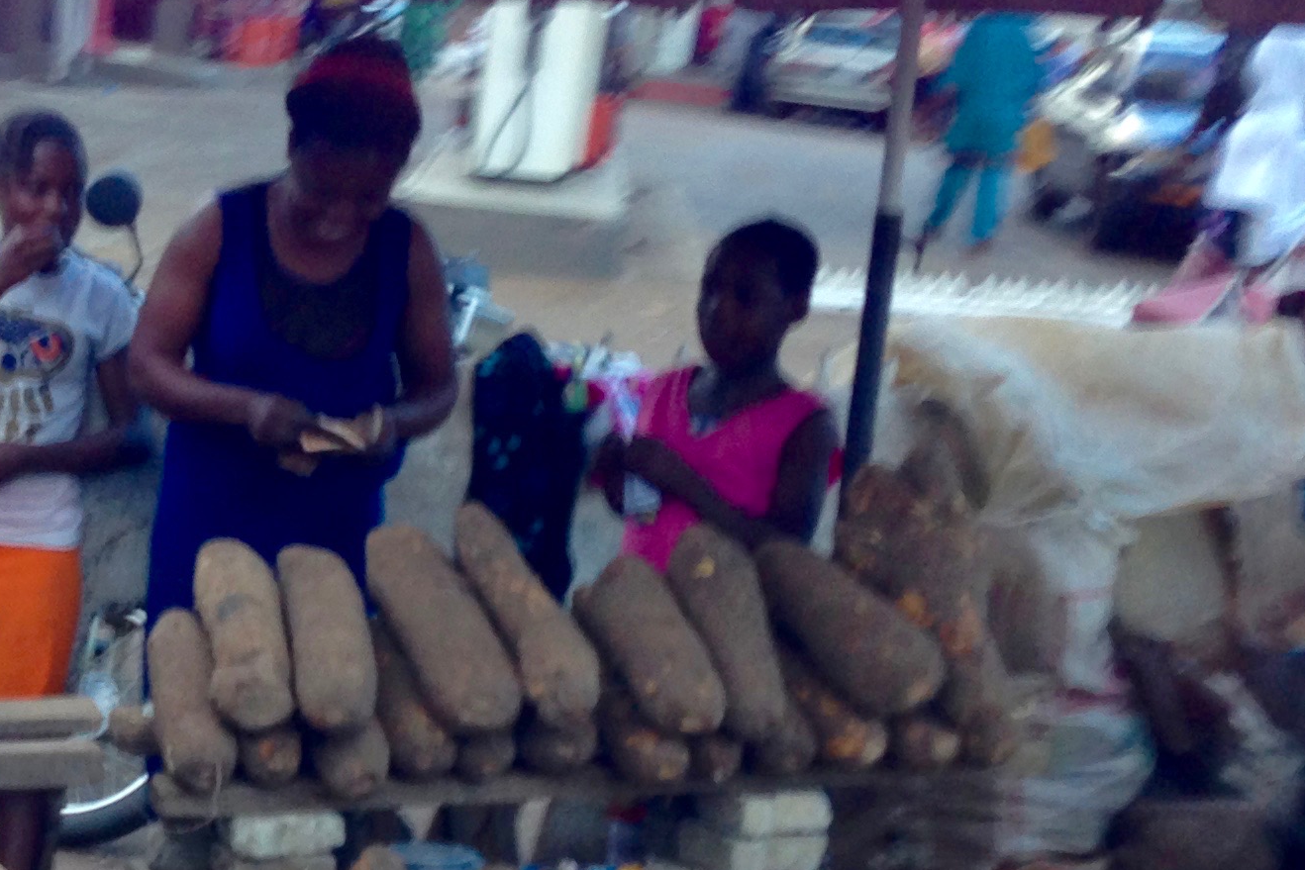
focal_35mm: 85
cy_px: 629
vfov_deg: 16.0
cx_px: -169
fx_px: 3081
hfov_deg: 22.4
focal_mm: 4.12
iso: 64
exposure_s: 1/20
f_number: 2.4
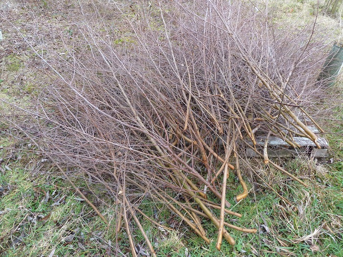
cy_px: 128
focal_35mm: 25
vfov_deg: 54.9
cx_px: 172
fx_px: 248
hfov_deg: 69.4
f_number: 3.3
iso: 200
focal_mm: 4.1
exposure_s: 1/30
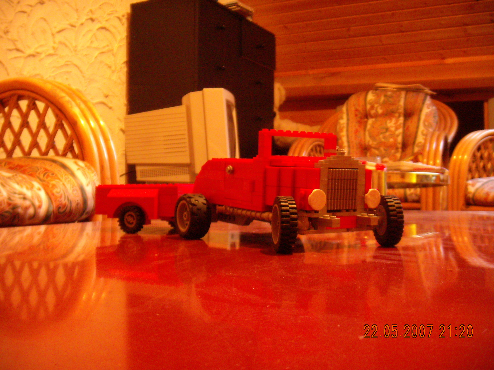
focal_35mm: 38
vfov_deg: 37.7
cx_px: 247
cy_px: 185
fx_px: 542
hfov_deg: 49.0
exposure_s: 1/1.35
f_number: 3.5
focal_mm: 6.4
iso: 400
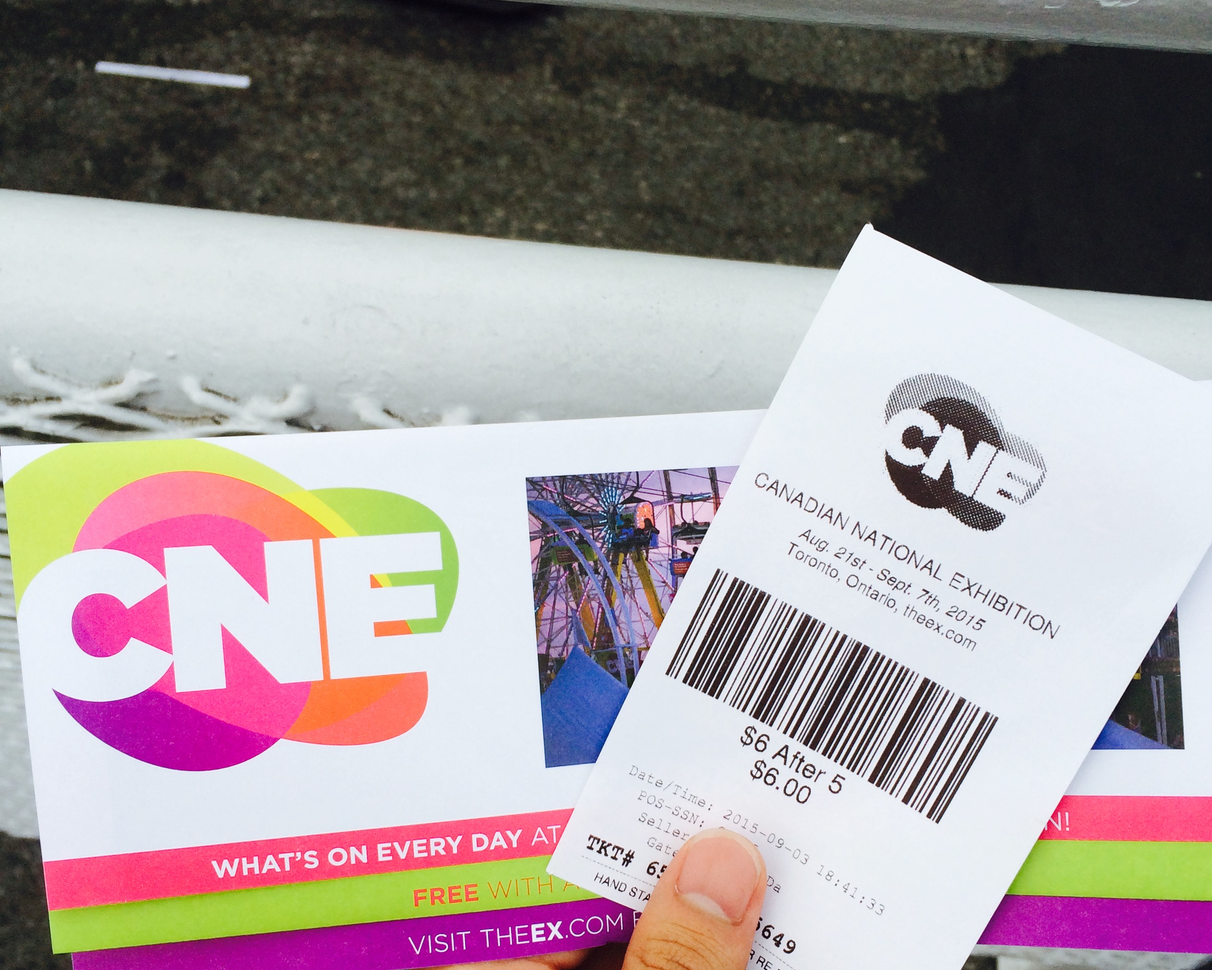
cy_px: 618
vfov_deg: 38.9
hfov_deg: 47.9
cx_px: 609
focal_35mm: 38
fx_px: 1363
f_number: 2.2
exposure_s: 1/256
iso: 32
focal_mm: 4.15
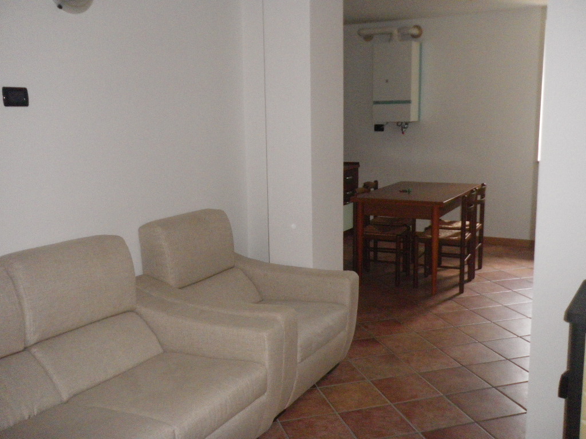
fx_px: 593
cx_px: 293
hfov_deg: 52.6
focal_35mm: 35
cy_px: 220
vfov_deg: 40.7
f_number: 3.8
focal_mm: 6.2
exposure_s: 1/60
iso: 400
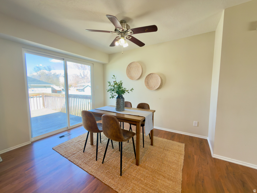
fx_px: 104
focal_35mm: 14
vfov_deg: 85.7
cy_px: 96
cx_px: 128
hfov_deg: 102.1
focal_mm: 2.22
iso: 64
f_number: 2.2
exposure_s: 1/60
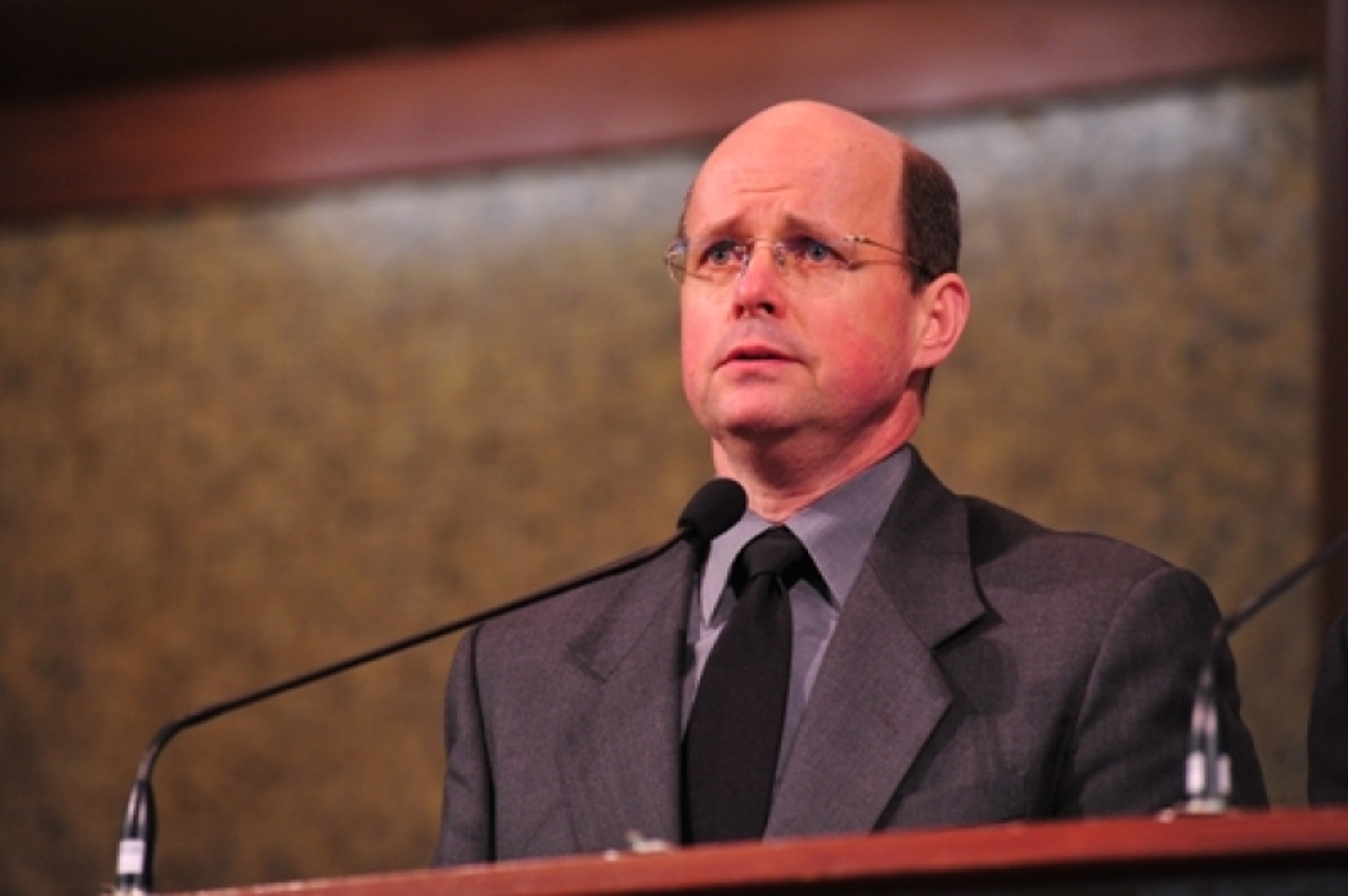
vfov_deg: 6.9
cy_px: 448
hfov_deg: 10.3
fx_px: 7481
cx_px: 674
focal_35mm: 200
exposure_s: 1/160
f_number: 5.6
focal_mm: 200
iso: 1600
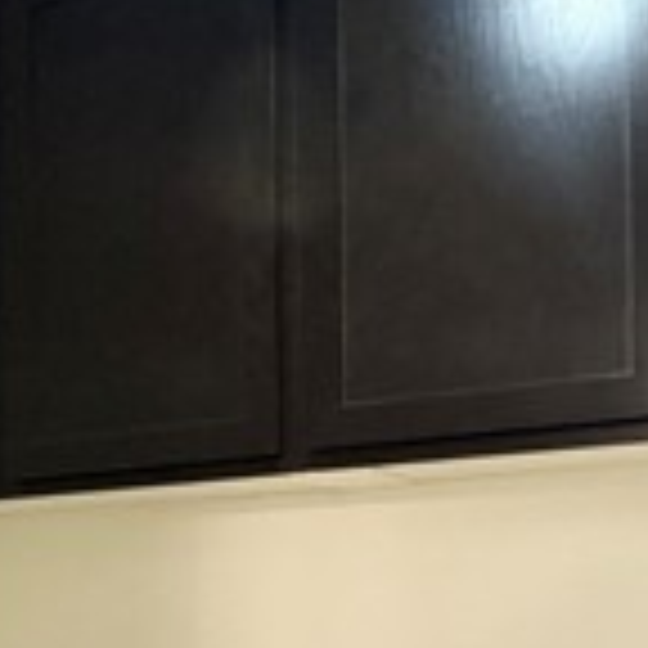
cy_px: 630
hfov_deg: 31.1
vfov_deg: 29.3
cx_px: 310
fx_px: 1165
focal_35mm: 55
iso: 500
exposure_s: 1/60
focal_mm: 2.22
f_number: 2.2
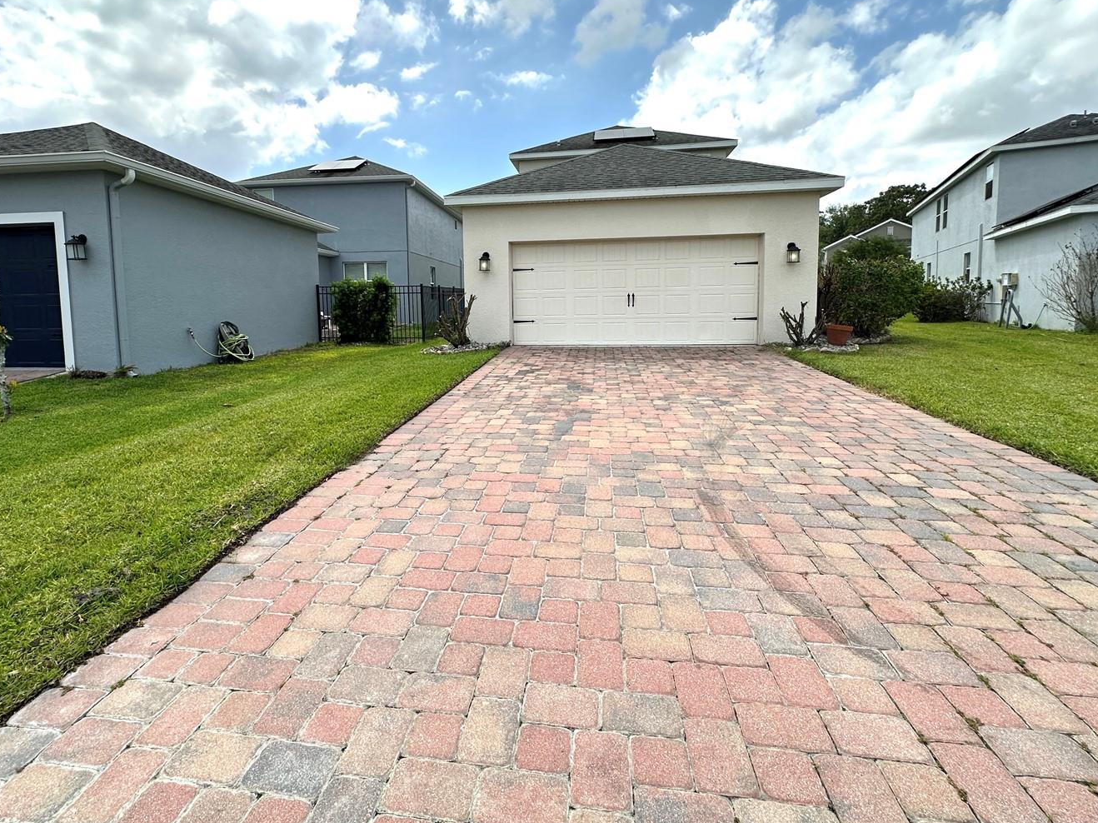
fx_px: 539
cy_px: 342
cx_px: 514
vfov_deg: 74.1
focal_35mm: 17
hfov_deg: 90.9
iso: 50
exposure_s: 1/2174
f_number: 2.2
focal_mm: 2.22
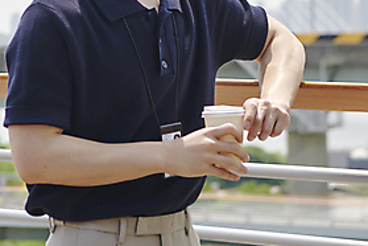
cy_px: -4
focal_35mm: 181
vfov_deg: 7.6
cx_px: 53
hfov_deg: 11.3
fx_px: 1850
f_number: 4.5
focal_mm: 70
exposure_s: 1/800
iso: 160
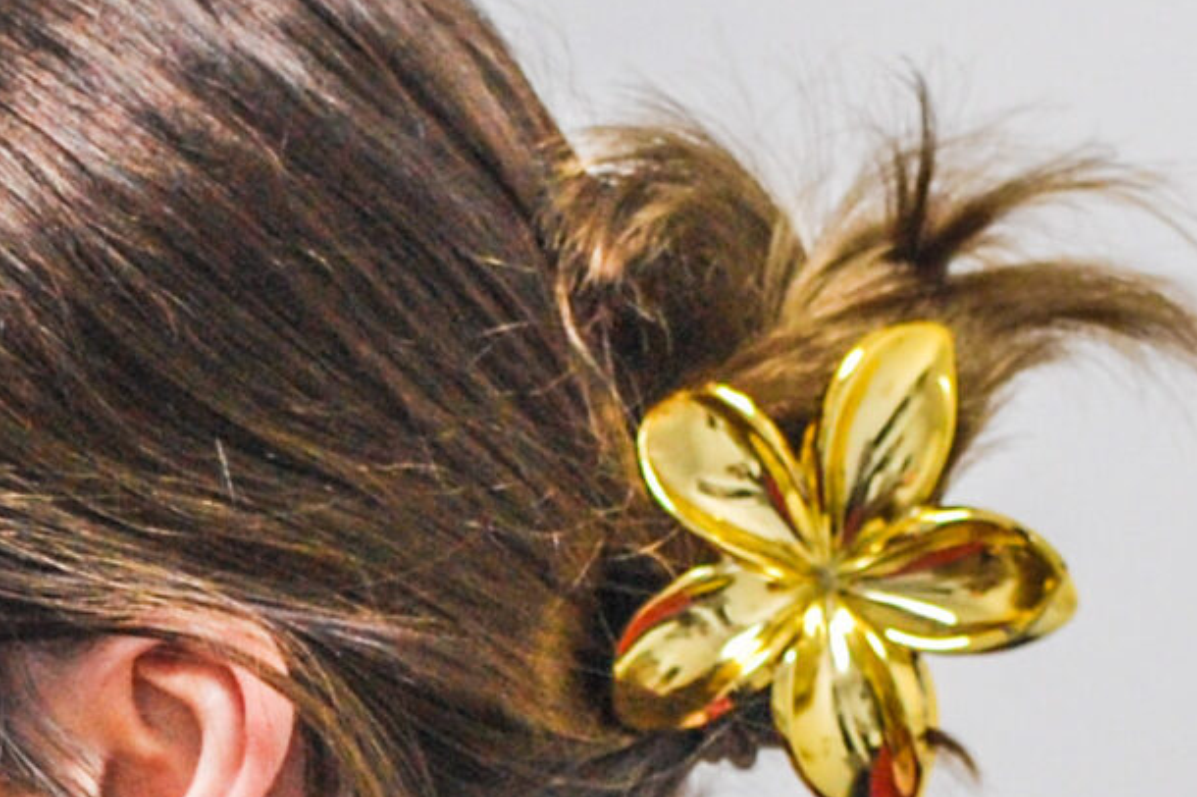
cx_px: -116
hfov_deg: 5.9
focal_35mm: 346
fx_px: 11501
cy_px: 1113
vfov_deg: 4.0
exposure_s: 1/100
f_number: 4.2
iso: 800
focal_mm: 55
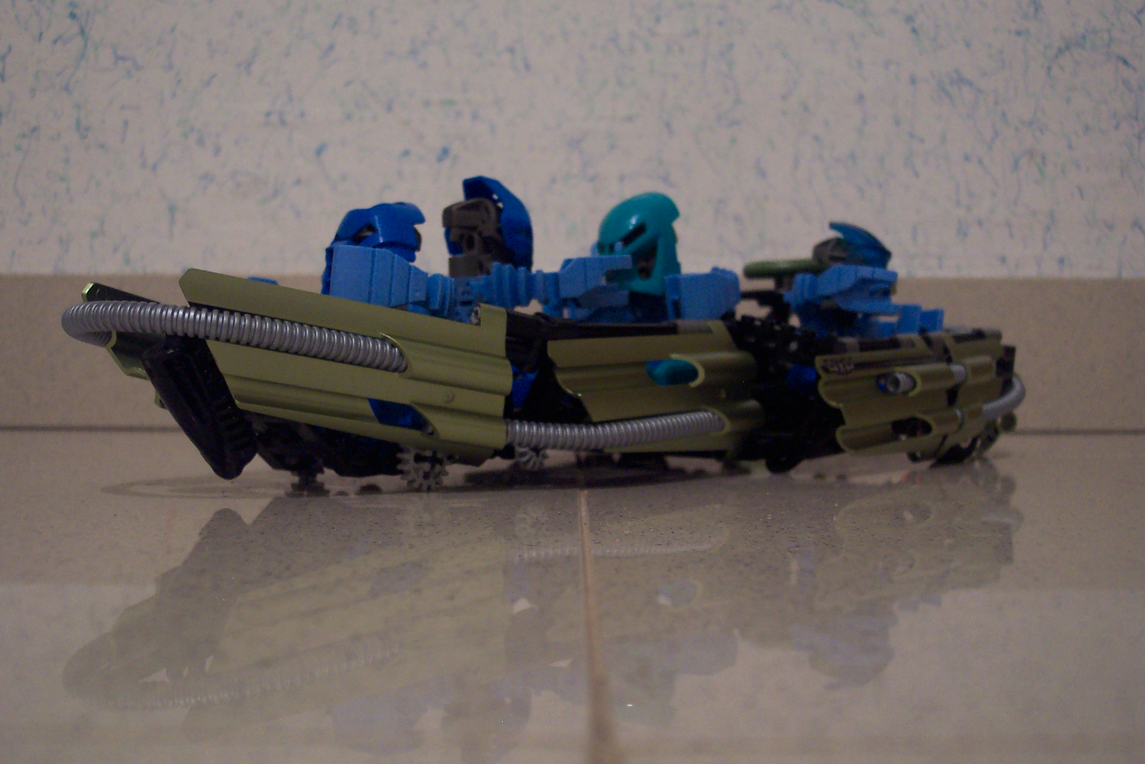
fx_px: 1209
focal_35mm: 38
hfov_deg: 50.7
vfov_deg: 35.1
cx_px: 572
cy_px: 382
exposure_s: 1/8
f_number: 2.8
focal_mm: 8
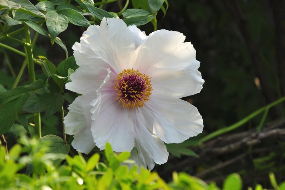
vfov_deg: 8.7
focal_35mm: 158
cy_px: 95
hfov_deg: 13.1
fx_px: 1245
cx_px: 142
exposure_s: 1/80
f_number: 8
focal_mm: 105
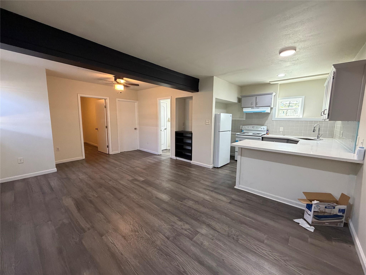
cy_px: 138
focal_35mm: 14
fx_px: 148
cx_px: 183
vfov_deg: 85.7
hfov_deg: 102.1
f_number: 2.2
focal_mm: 2.22
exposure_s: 1/60
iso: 400
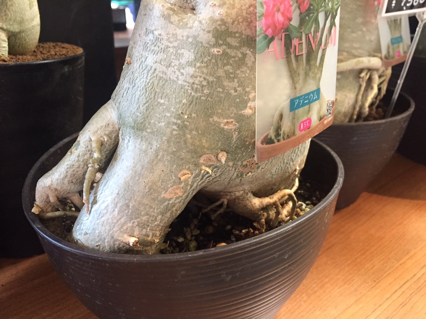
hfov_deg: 61.7
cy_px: 160
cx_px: 213
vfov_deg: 48.2
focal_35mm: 29
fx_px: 357
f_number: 2.2
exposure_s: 1/30
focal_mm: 4.15
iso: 250
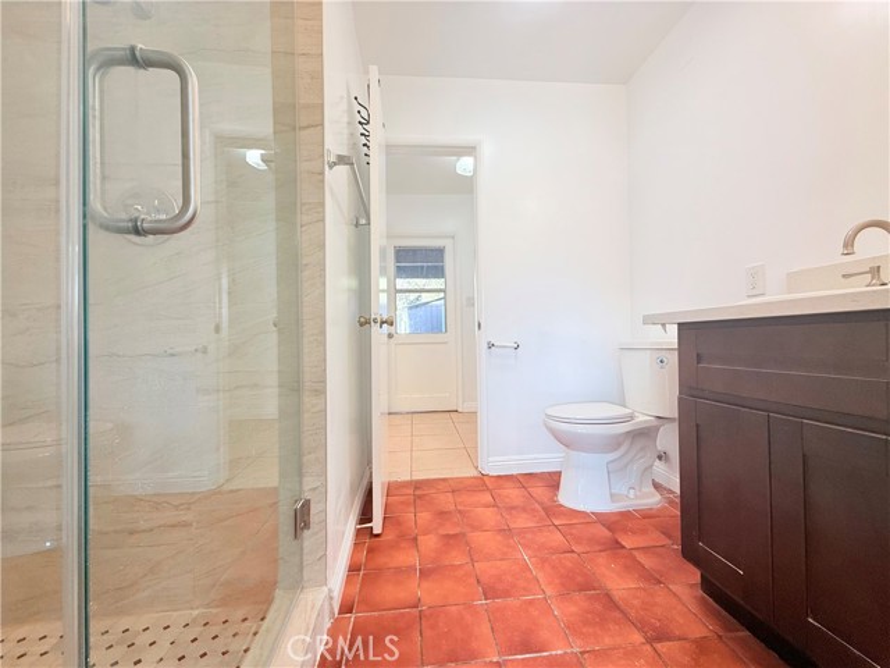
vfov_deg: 85.7
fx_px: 360
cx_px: 445
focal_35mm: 14
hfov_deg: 102.1
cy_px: 334
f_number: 2.2
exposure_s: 1/120
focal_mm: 2.22
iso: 100
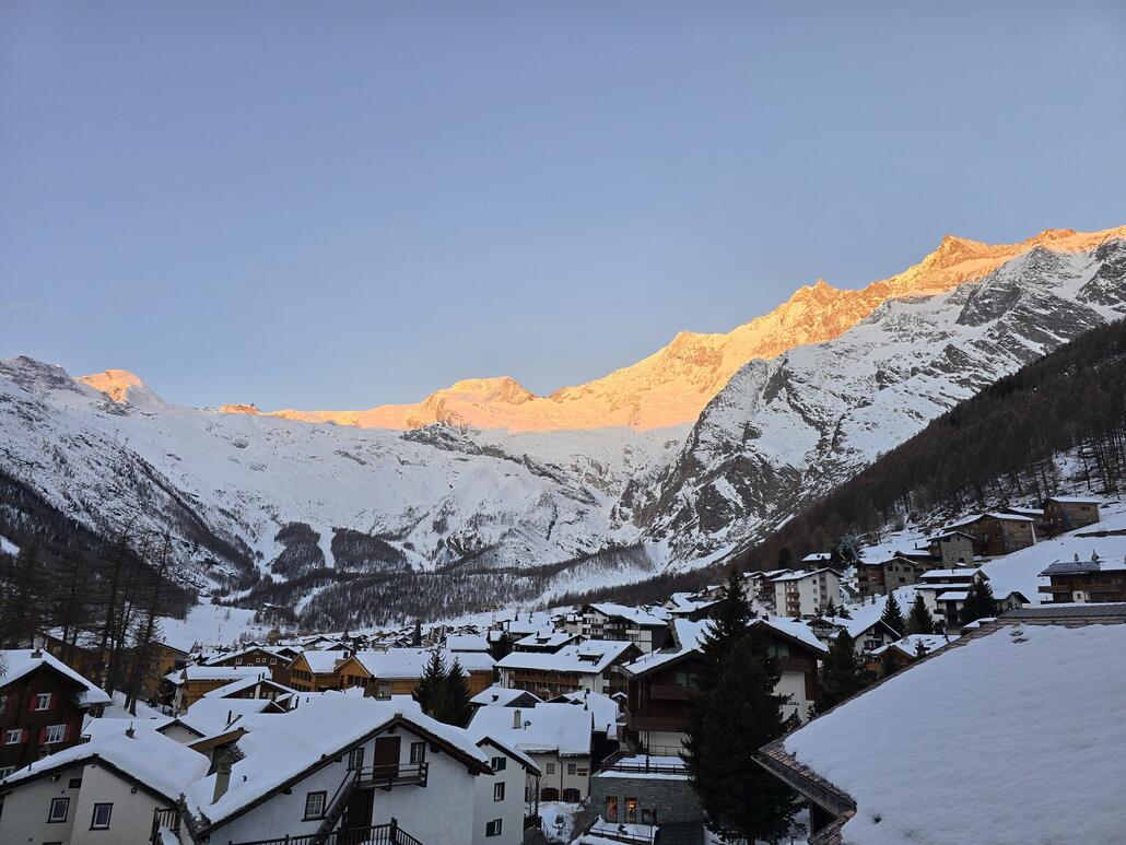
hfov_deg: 73.9
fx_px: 748
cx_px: 563
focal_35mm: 23
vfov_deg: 58.9
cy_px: 422
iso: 32
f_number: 1.7
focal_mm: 6.3
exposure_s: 1/180
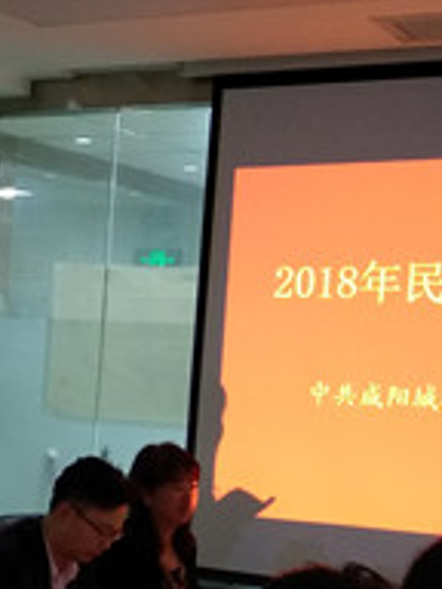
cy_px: 529
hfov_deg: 16.2
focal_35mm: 88
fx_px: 1498
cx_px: -71
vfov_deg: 21.8
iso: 500
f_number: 2.2
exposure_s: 1/25
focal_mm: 3.83
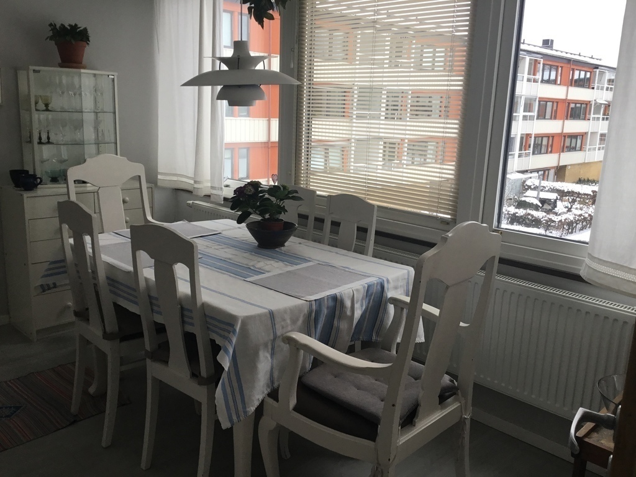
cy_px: 238
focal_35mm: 31
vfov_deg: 45.4
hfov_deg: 58.4
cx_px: 318
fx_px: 570
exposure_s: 1/100
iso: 32
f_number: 2.4
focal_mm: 3.3
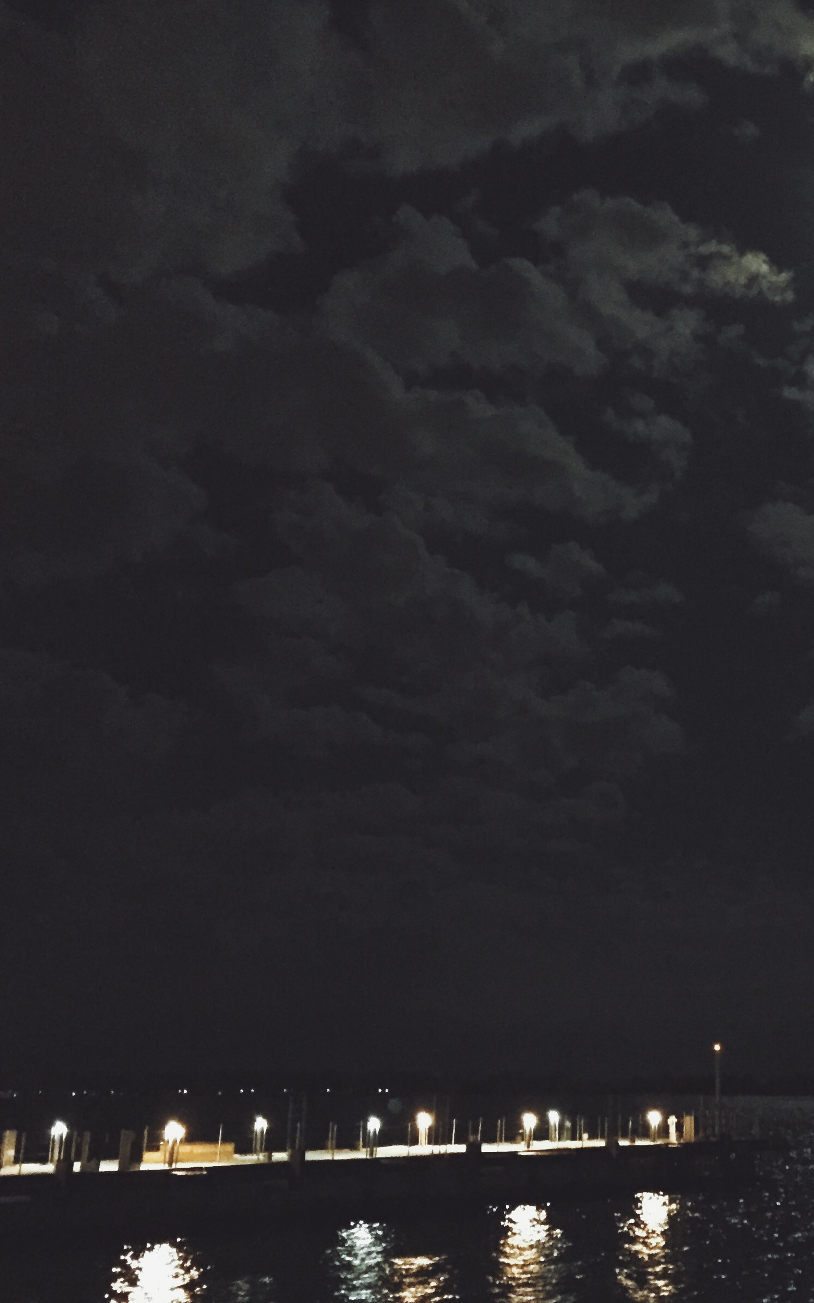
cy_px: 646
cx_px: 659
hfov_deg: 29.8
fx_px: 1491
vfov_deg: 47.2
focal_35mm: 42
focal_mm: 4.15
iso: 2000
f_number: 2.2
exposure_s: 1/15
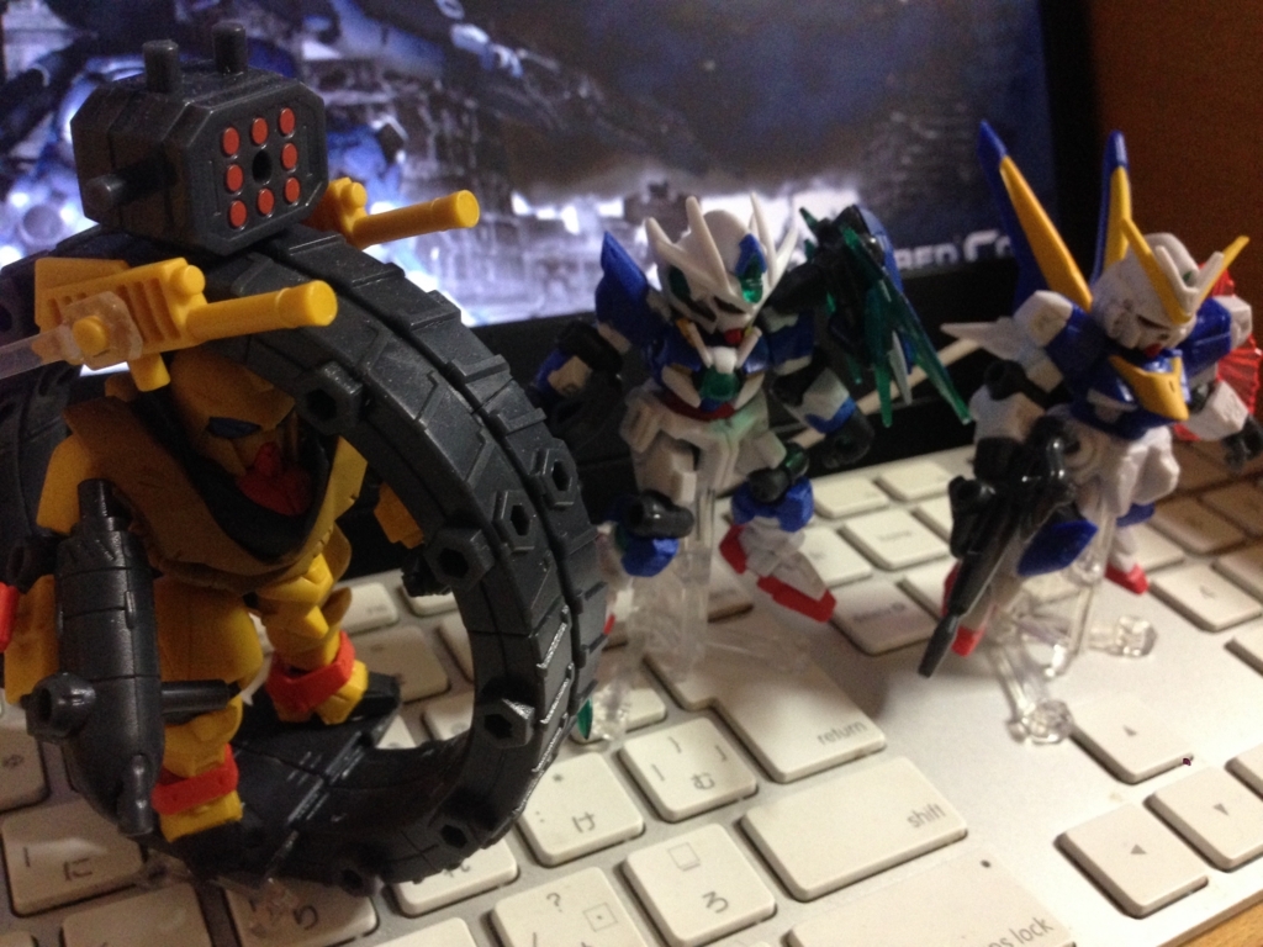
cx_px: 632
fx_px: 1204
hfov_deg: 55.4
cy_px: 474
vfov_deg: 42.9
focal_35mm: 33
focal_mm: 4.12
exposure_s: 1/20
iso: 320
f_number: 2.4
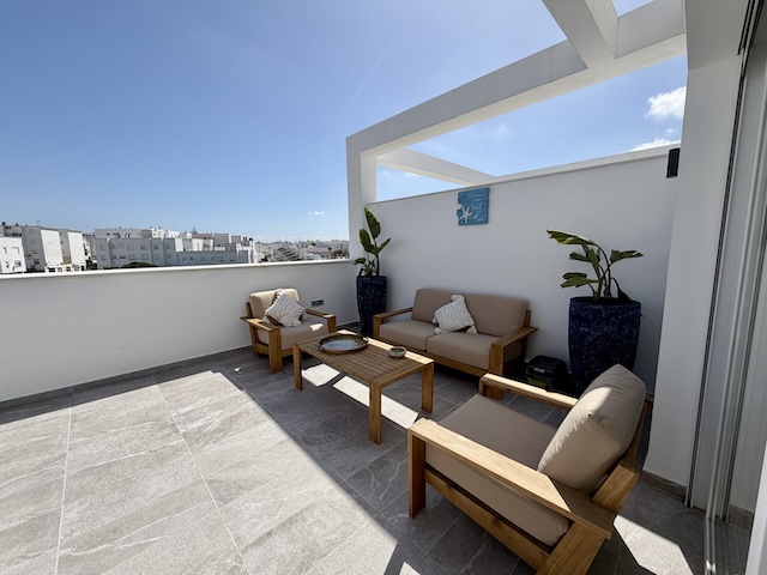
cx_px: 384
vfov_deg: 85.7
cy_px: 288
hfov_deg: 102.1
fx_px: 310
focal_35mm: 14
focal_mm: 2.22
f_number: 2.2
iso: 20
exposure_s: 1/1285
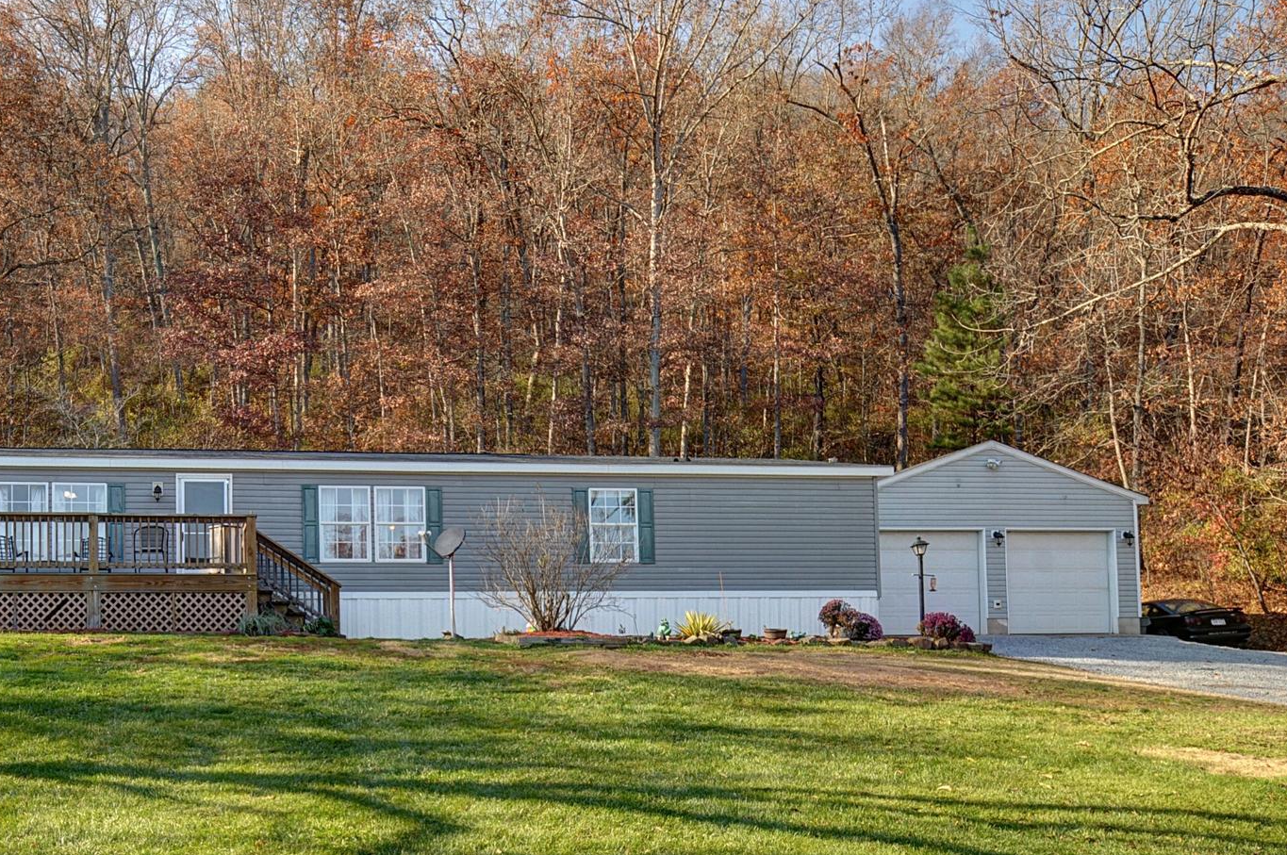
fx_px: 1928
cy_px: 618
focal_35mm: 54
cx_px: 335
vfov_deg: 24.8
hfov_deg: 36.1
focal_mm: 24
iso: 400
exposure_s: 1/200
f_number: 10
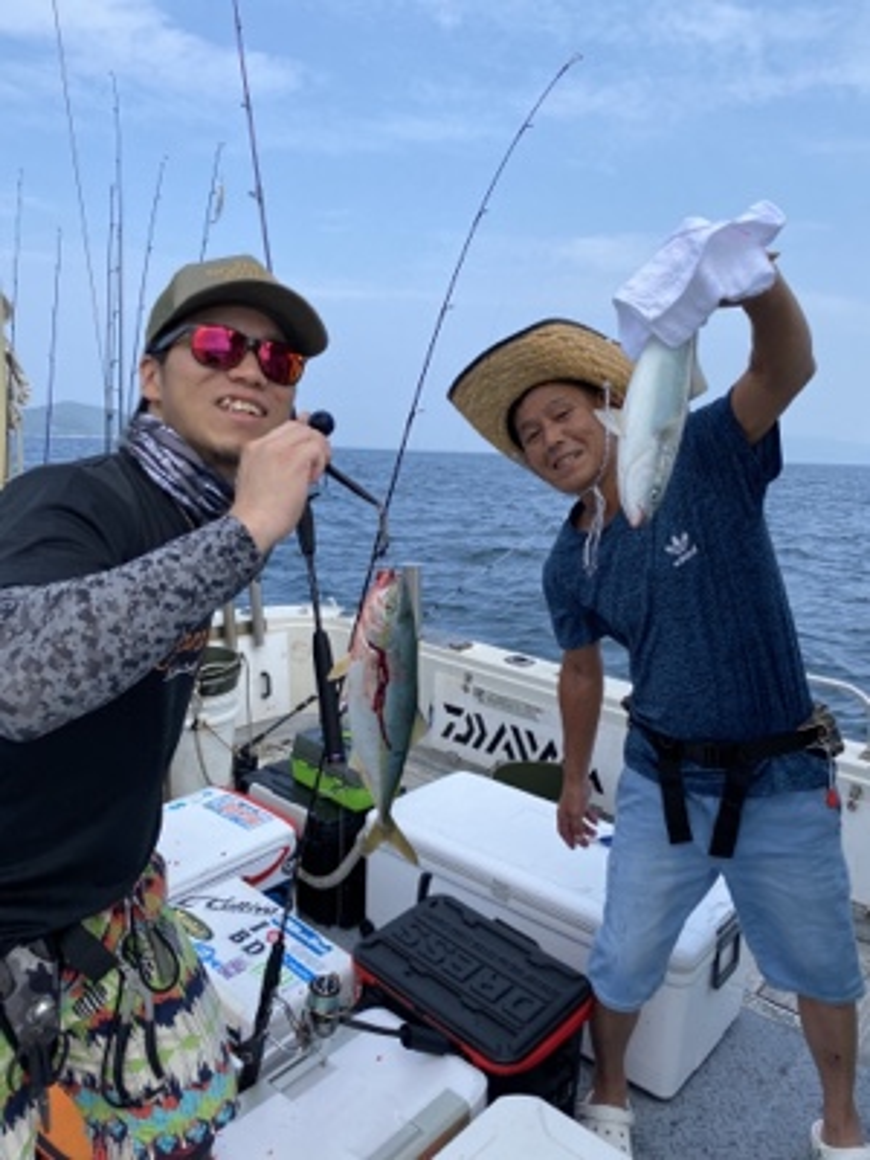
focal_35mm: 26
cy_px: 580
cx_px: 435
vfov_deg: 67.3
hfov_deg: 53.1
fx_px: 871
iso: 32
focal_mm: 4.25
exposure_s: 1/2141
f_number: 1.8
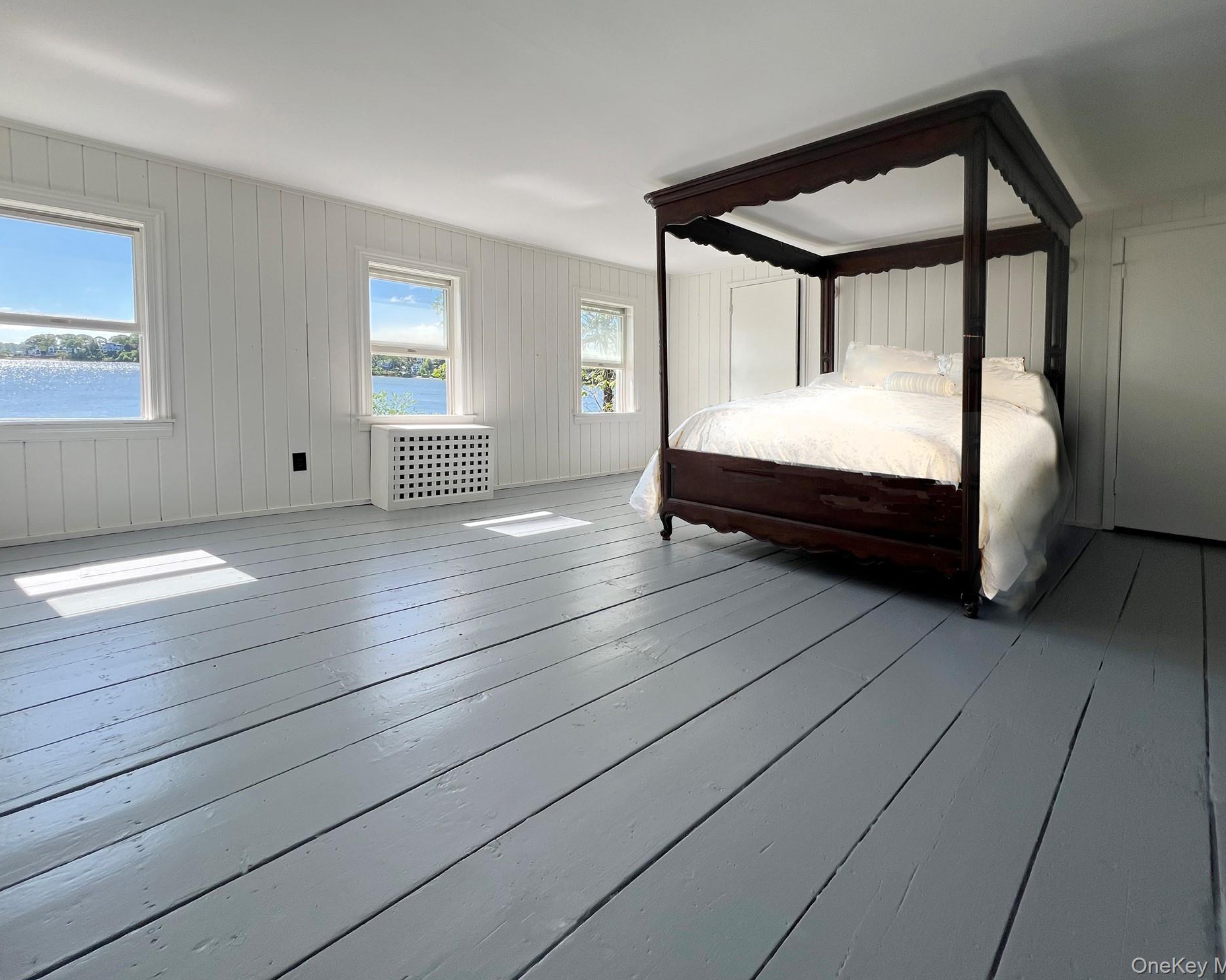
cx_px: 589
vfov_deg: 88.0
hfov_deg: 100.7
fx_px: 508
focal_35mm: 14
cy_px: 474
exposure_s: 1/292
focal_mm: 1.57
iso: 32
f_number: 1.8
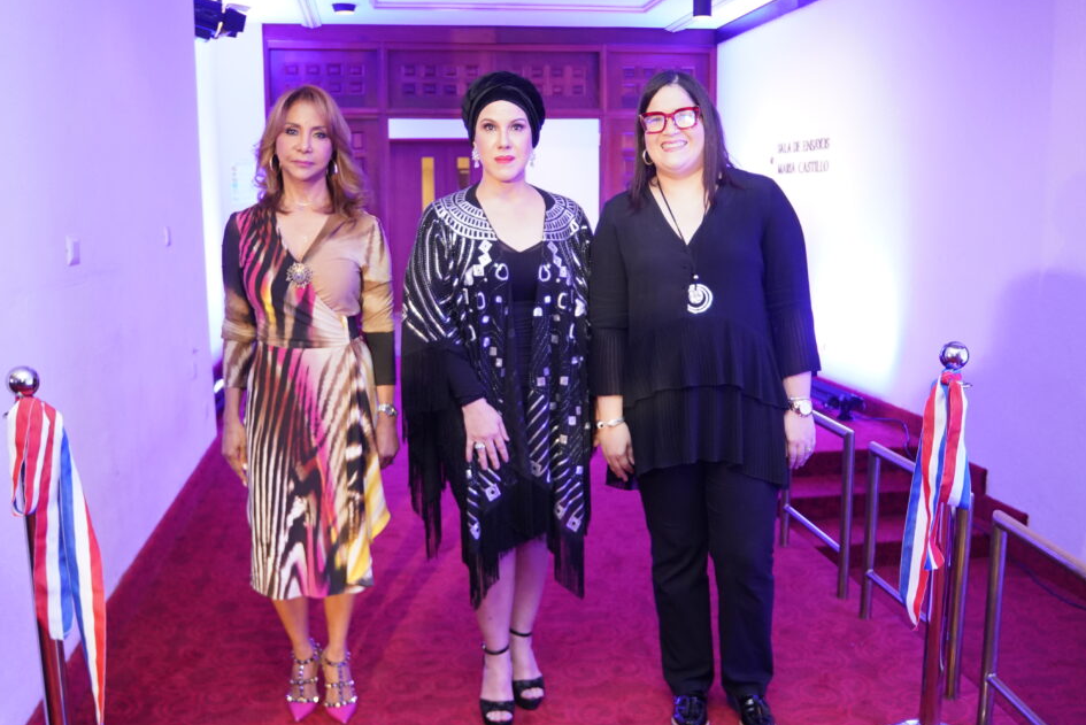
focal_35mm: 52
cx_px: 516
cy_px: 372
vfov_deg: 26.0
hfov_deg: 38.2
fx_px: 1569
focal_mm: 28
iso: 1600
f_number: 2.8
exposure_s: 1/160
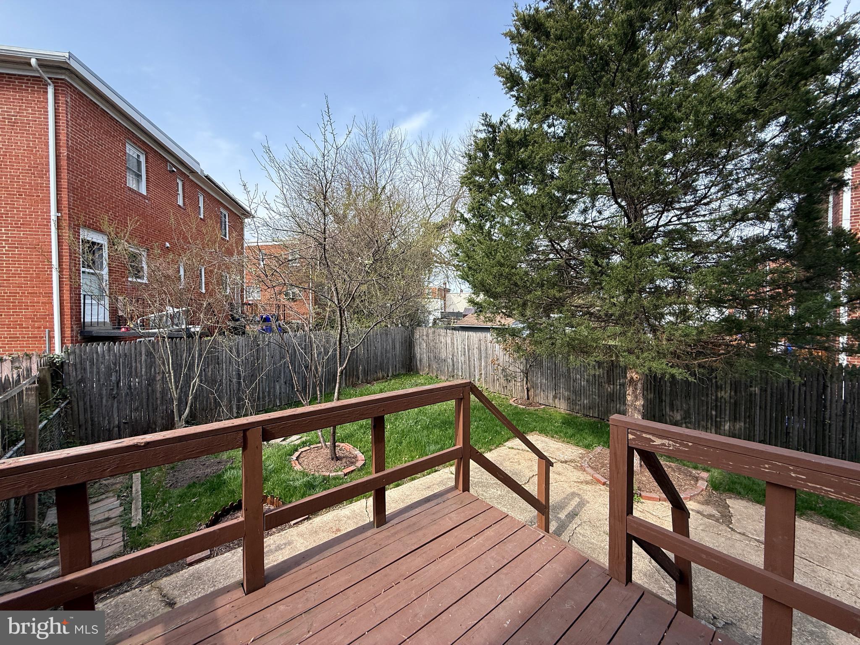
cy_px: 322
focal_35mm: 14
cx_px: 430
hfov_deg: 102.1
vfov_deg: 85.7
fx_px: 348
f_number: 2.2
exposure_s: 1/651
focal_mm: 2.22
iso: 64
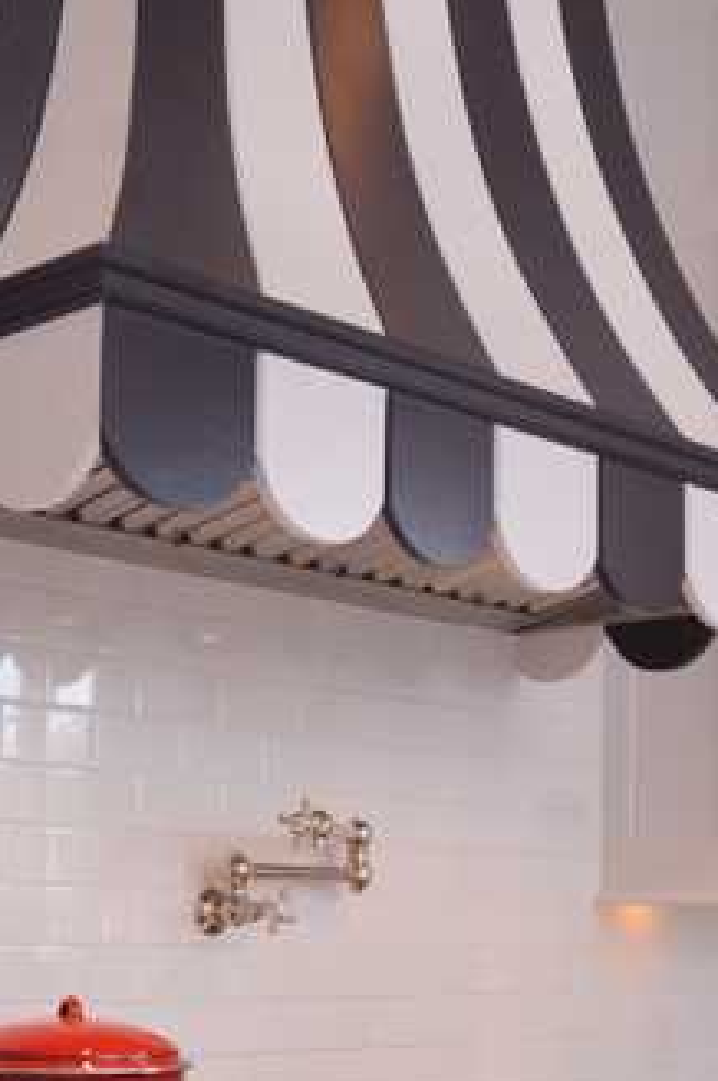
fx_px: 2009
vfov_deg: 29.5
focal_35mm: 67
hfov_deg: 20.3
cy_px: 850
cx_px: 351
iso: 1000
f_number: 5
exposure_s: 1/250
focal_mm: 22
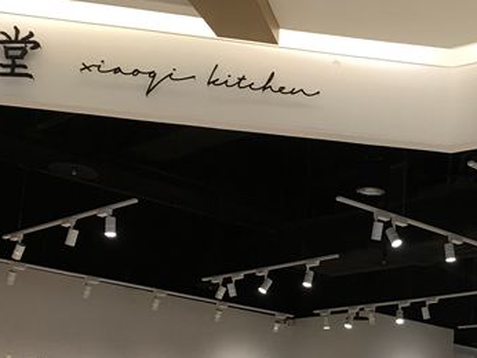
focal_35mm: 67
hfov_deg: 28.2
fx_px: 924
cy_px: 313
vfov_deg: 21.5
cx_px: 401
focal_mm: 4.15
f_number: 2.2
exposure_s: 1/30
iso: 32
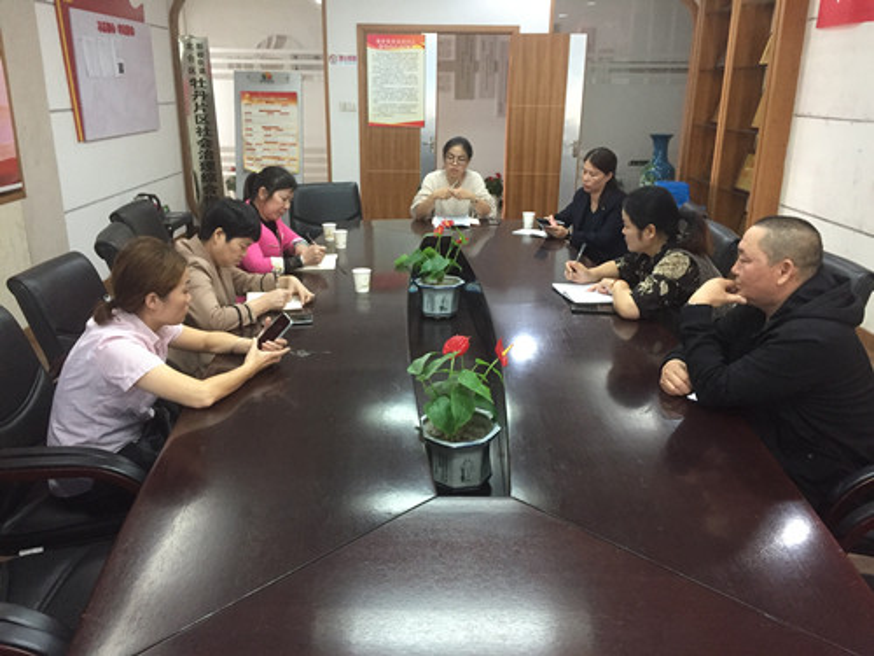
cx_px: 437
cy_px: 328
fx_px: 732
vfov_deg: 48.2
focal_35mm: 29
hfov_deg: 61.7
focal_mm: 4.15
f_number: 2.2
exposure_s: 1/33
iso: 250
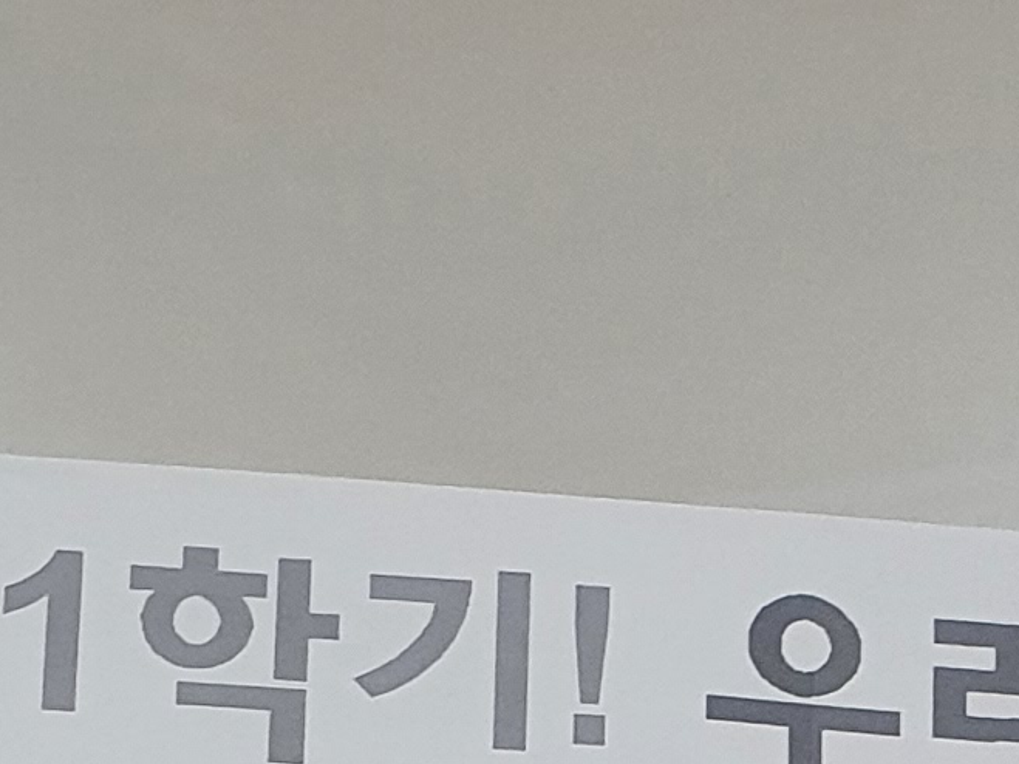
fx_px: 4680
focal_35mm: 159
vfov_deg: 8.7
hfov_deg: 11.7
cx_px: 1696
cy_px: 1621
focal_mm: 4.32
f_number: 2.4
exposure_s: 1/60
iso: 200
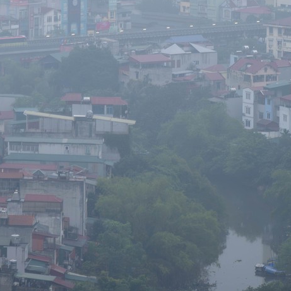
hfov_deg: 6.8
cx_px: 20
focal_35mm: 258
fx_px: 2454
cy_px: -70
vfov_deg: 6.7
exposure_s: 1/1250
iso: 400
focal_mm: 70
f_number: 2.8
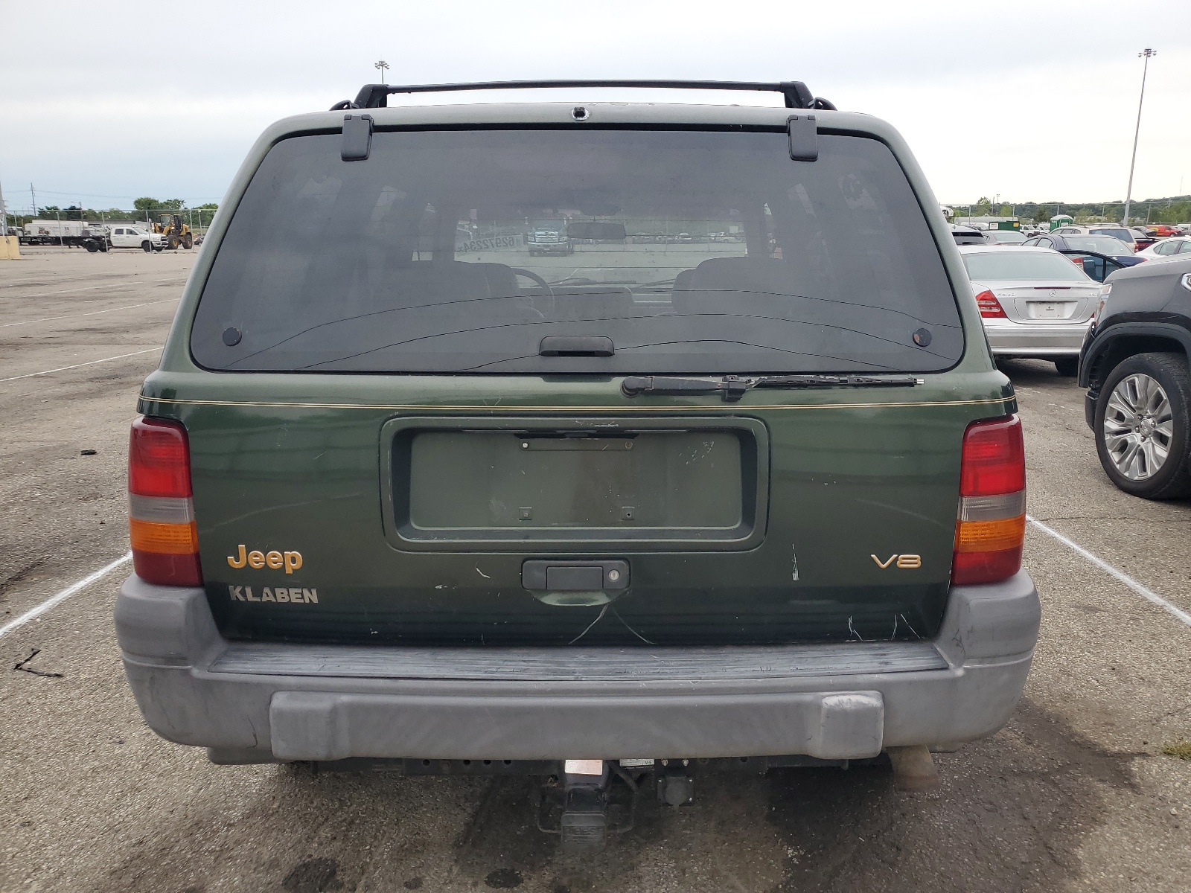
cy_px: 446
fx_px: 895
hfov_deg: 67.3
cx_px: 596
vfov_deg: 53.1
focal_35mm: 26
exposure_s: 1/400
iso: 50
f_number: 1.5
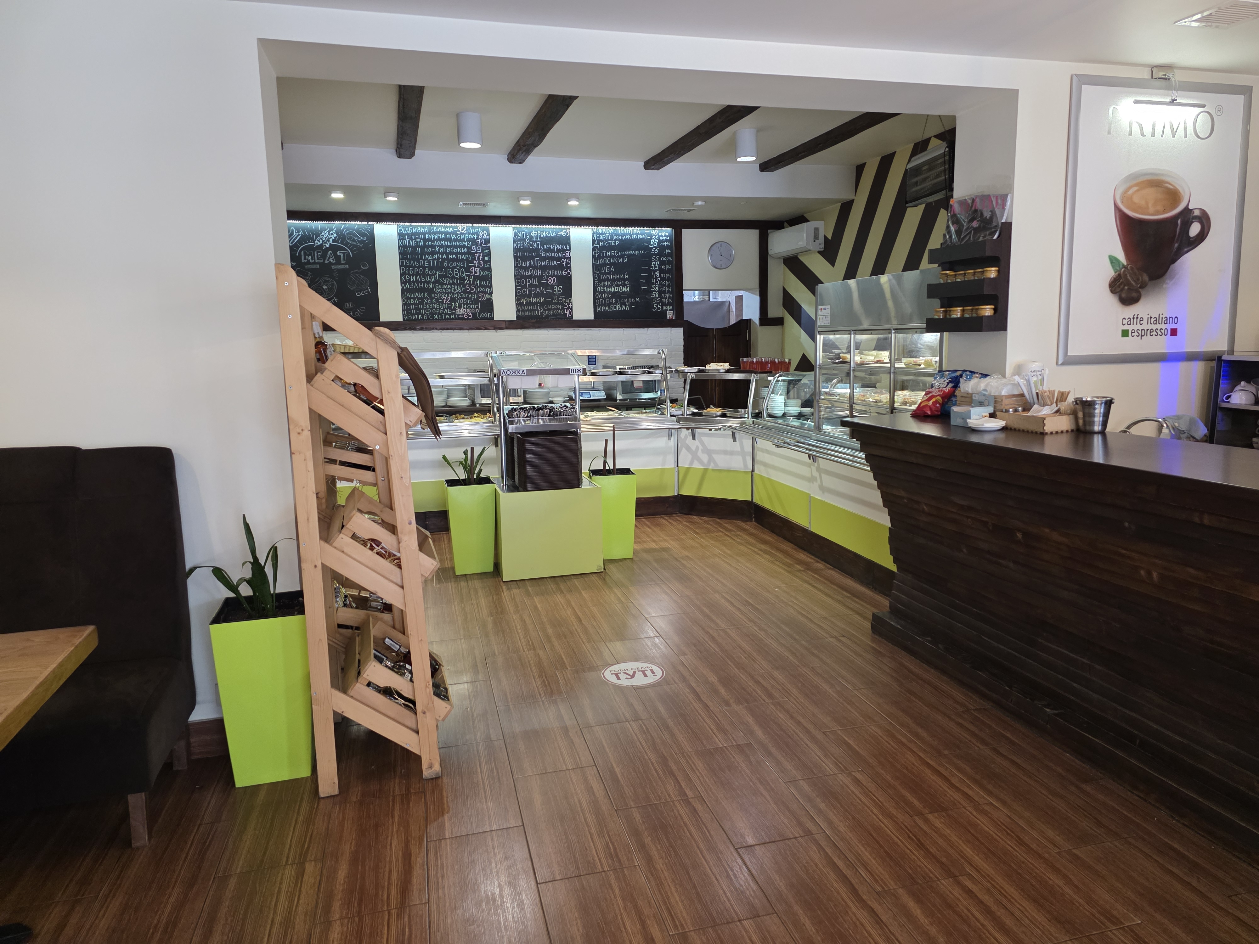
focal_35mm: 23
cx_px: 630
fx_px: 837
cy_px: 472
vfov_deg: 58.9
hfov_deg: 73.9
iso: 640
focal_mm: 6.3
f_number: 1.7
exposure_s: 1/100
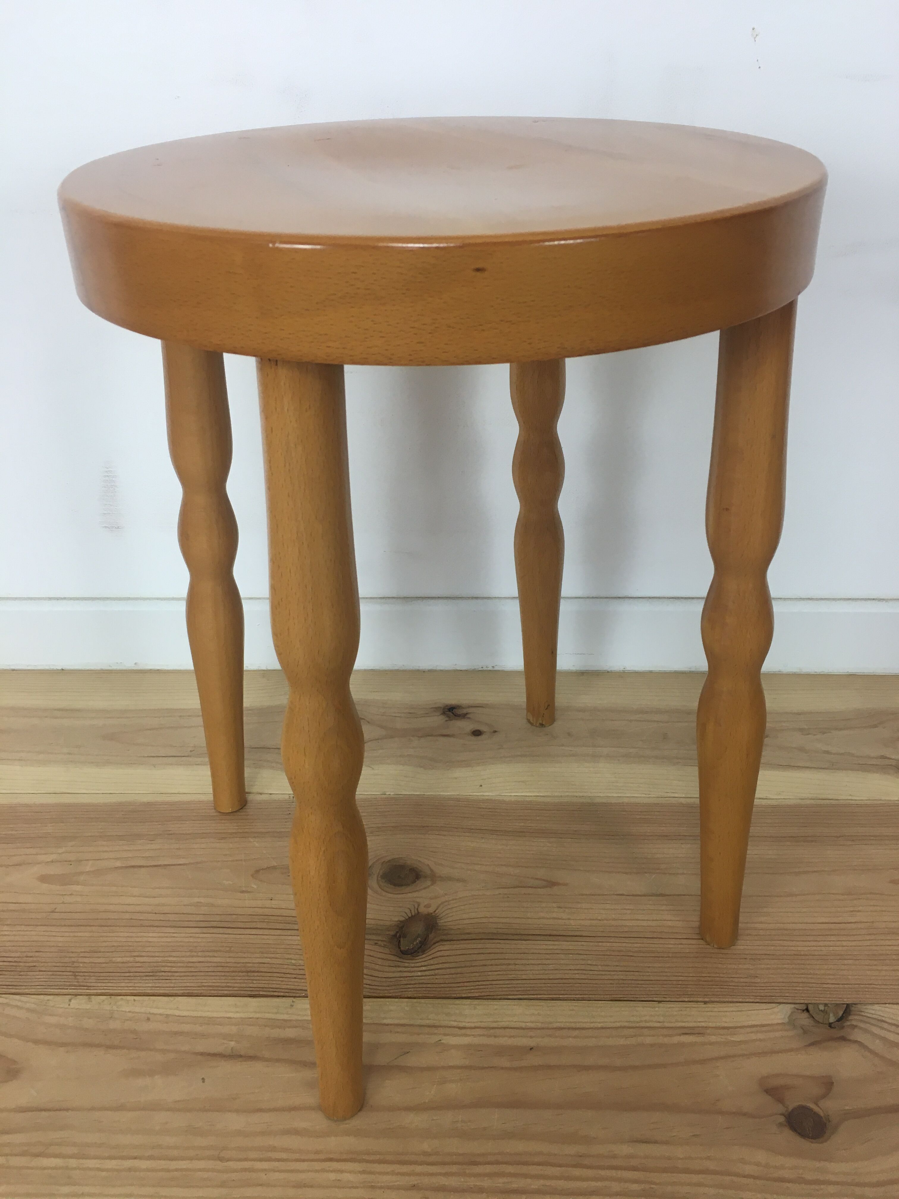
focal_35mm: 29
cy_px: 600
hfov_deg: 48.2
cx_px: 450
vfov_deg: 61.7
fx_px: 1004
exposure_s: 1/33
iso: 32
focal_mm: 4.15
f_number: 2.2
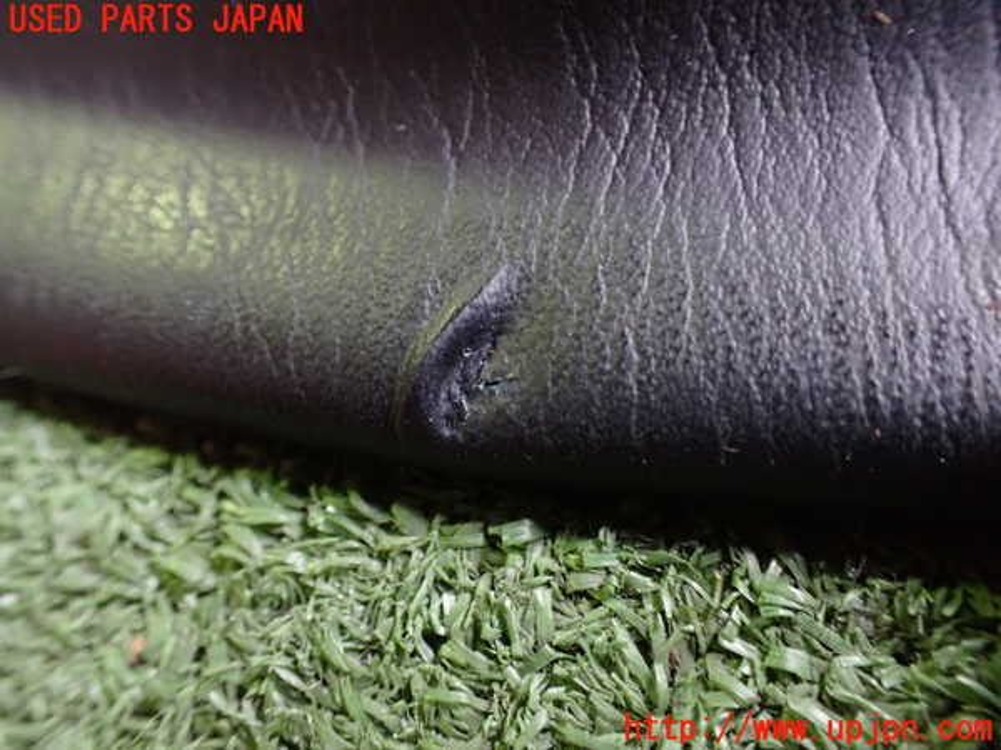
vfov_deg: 46.8
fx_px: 868
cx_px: 500
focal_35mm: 30
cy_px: 375
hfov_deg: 60.0
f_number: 2.3
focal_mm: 5.4
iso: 800
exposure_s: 1/30
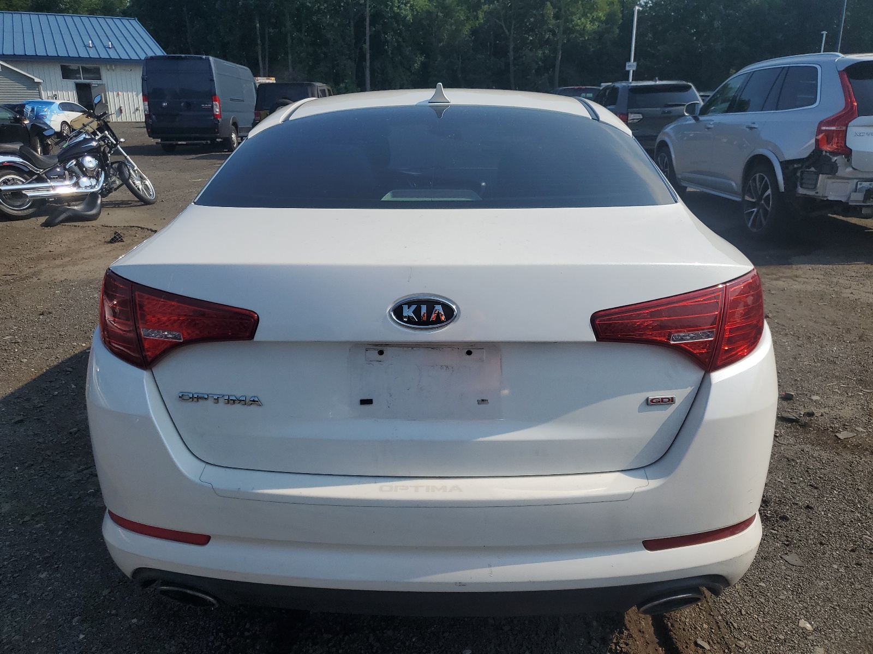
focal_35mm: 26
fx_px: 656
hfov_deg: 67.3
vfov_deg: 53.1
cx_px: 436
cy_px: 327
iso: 50
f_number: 1.5
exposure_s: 1/10000
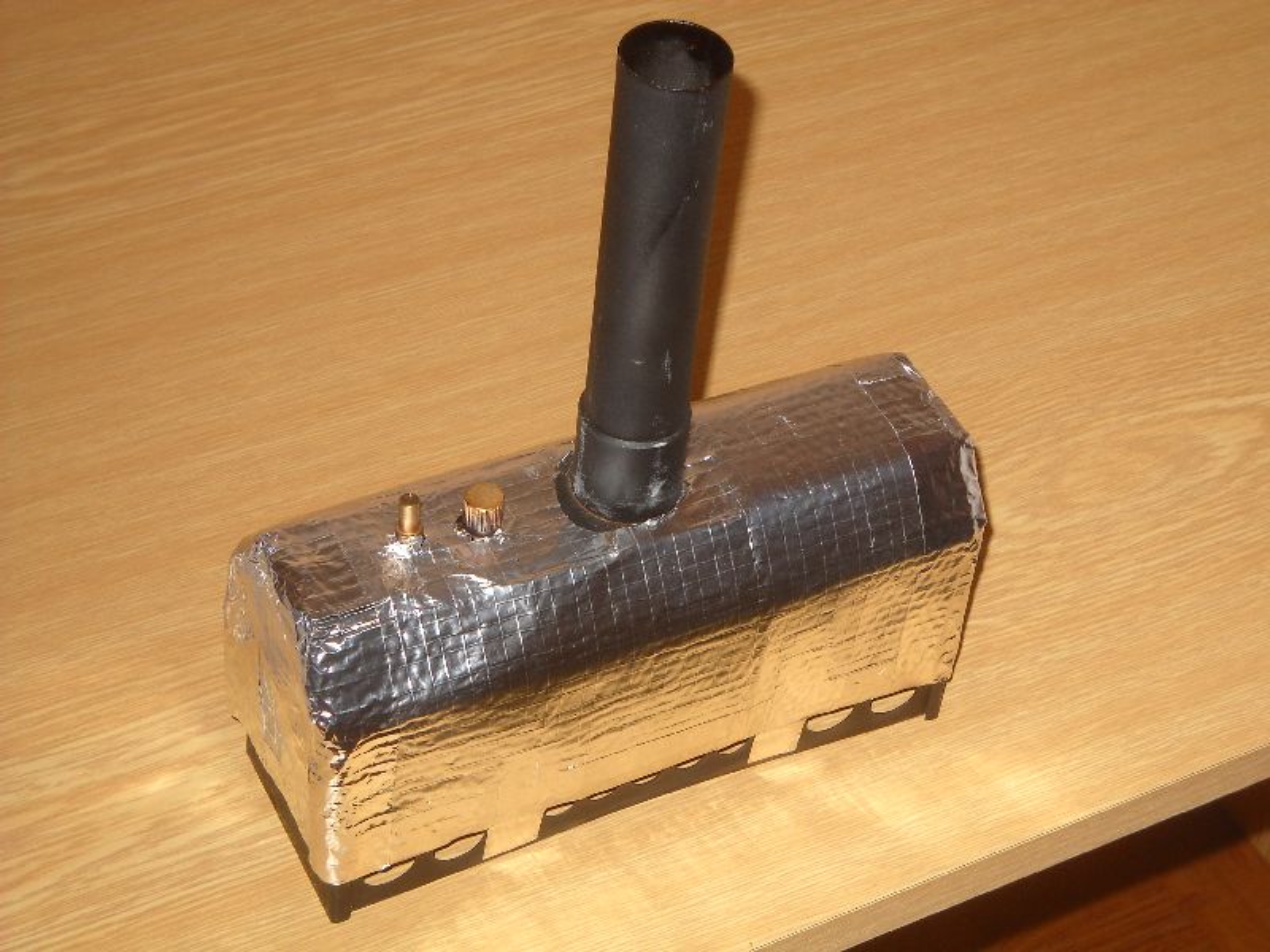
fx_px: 2825
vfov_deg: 19.1
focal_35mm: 77
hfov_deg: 25.3
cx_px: 635
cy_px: 476
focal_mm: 12.71
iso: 100
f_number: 4.4
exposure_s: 1/60
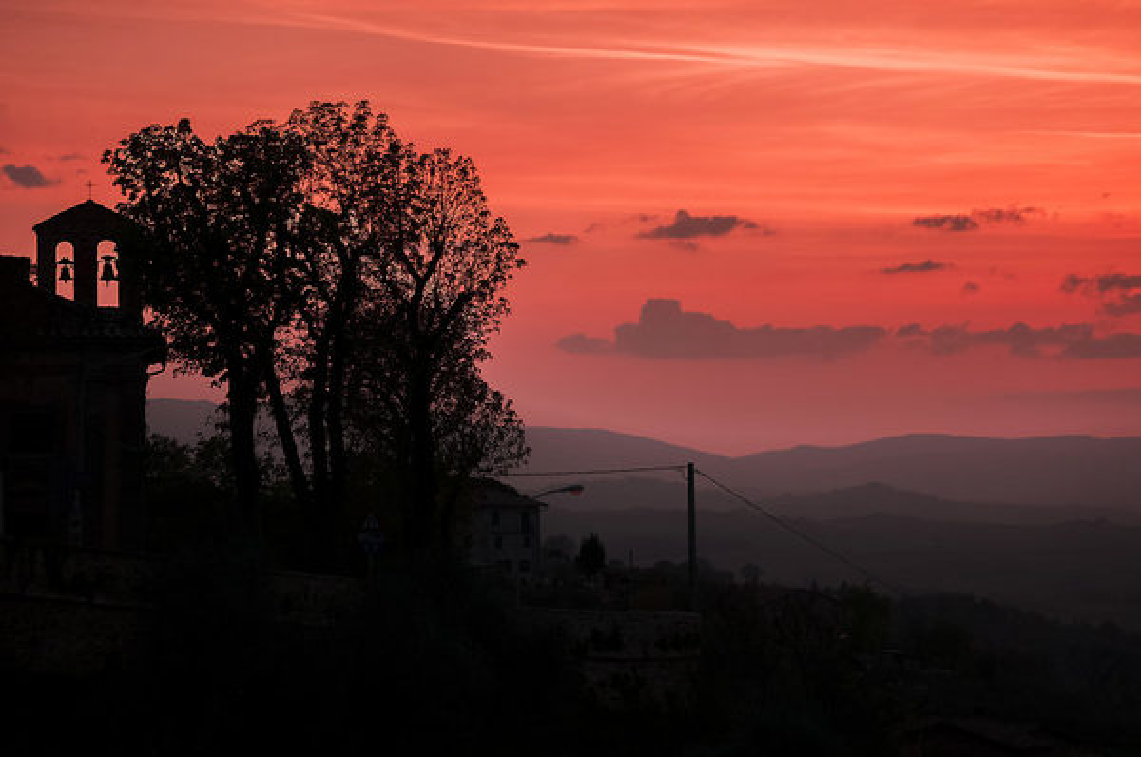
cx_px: 570
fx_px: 4509
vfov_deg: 9.6
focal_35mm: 142
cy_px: 378
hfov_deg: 14.4
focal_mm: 95
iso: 320
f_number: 5.6
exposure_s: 1/160
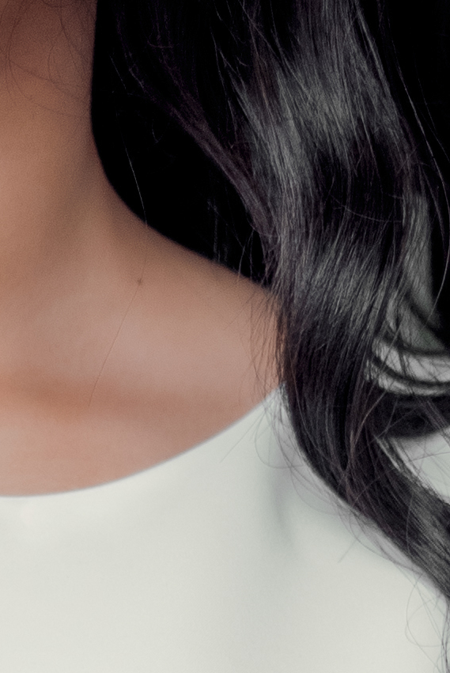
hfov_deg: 5.5
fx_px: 4659
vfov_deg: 7.6
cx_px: -113
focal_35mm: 249
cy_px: 1673
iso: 250
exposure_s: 1/800
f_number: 1.8
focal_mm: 50
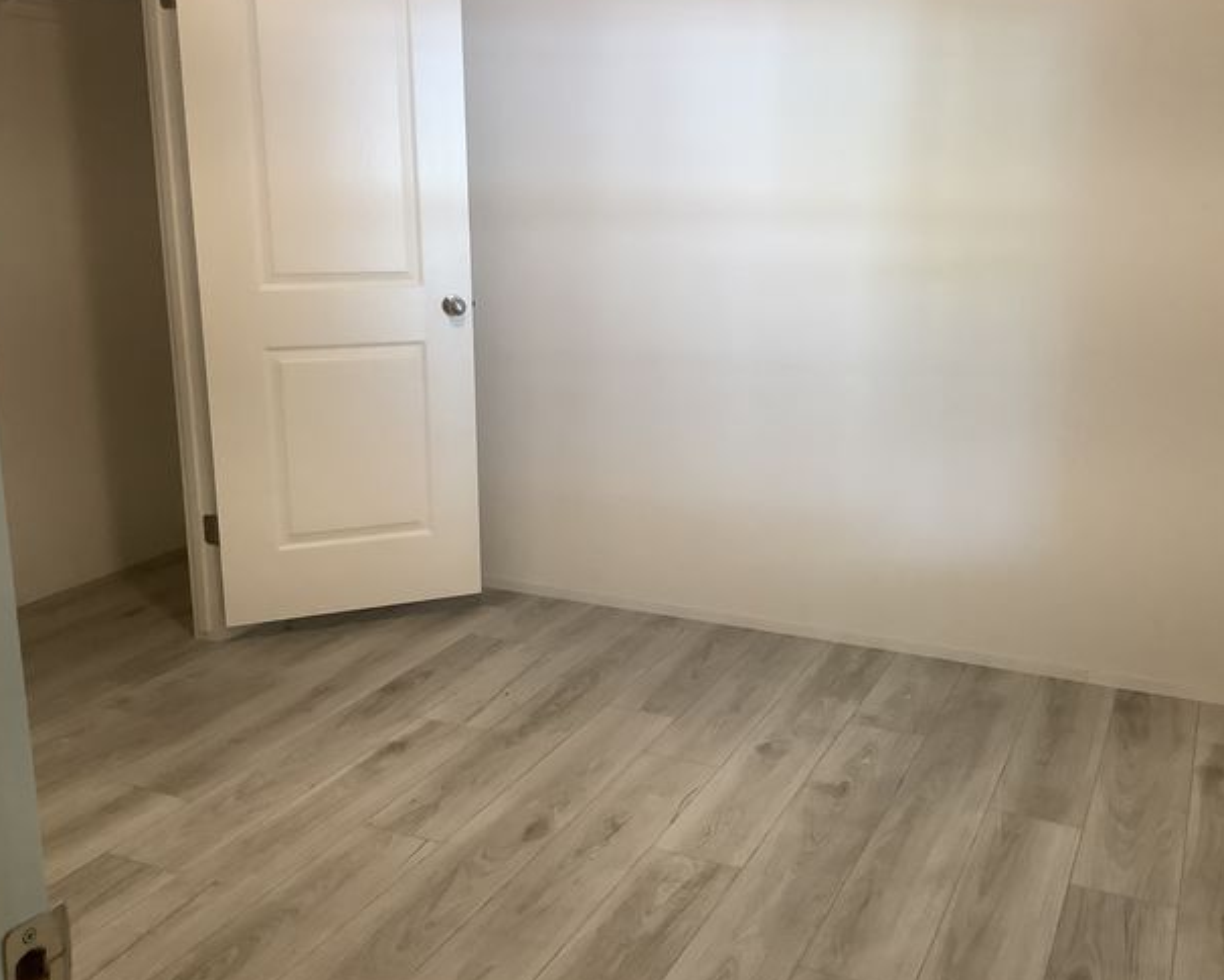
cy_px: 471
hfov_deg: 51.4
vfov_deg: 42.2
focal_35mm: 35
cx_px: 680
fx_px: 1268
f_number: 2.4
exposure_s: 1/50
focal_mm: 3.3
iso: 200
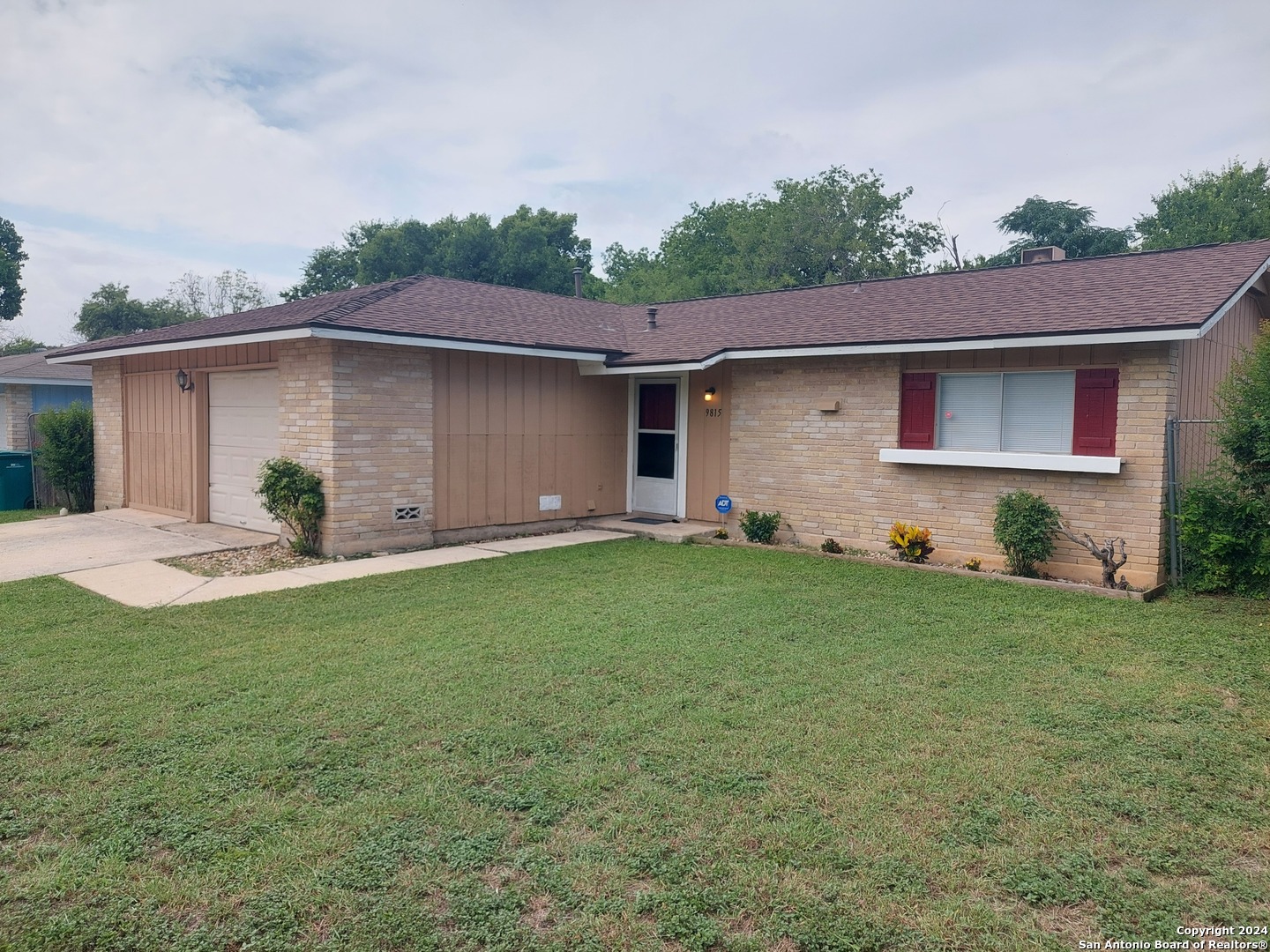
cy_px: 476
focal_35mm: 24
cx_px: 635
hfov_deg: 71.6
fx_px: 881
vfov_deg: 56.8
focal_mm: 5.23
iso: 40
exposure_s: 1/1009
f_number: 1.8
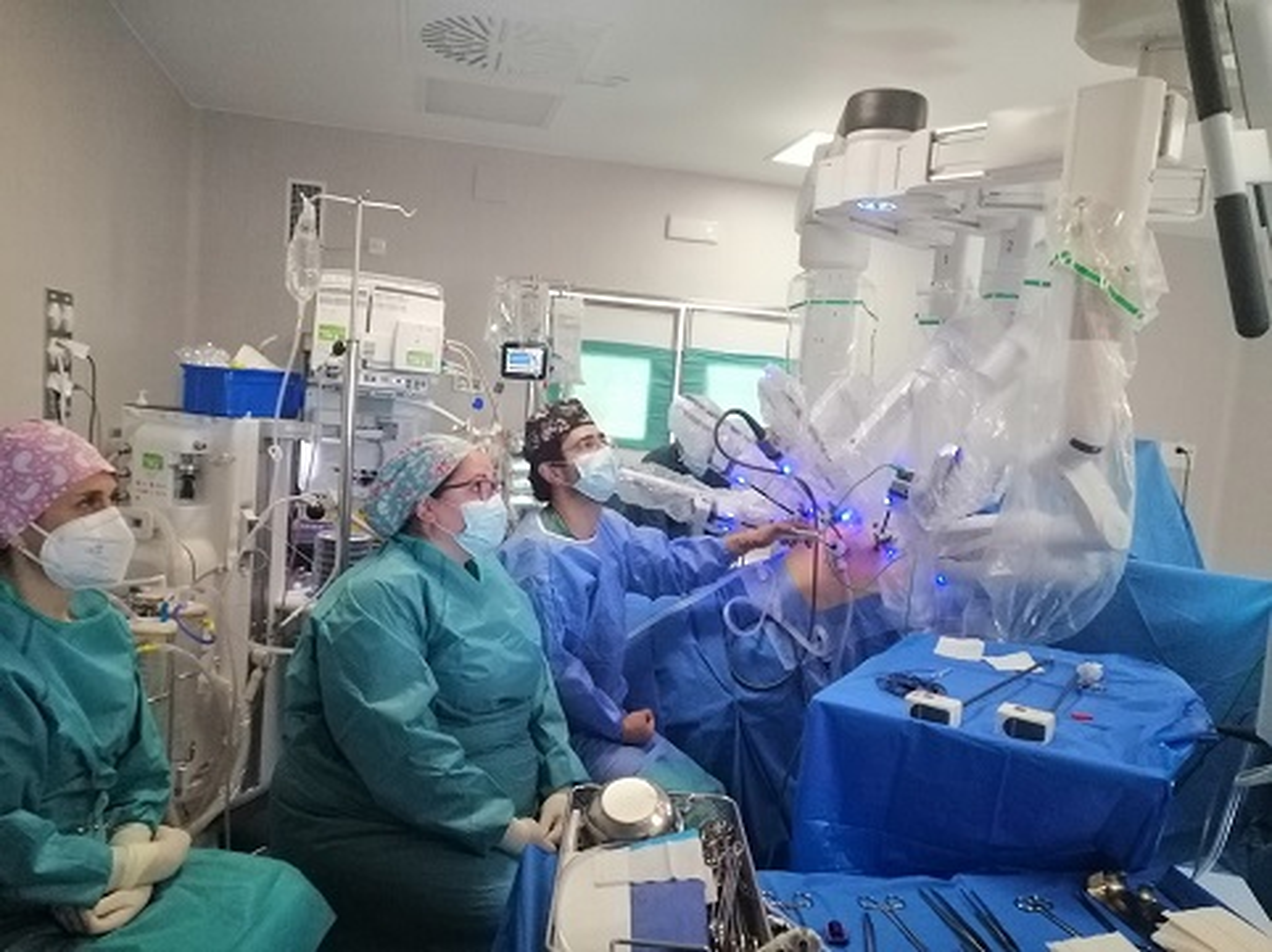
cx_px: 636
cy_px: 476
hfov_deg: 65.3
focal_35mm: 27
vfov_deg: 51.3
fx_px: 992
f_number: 1.8
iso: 800
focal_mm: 3.95
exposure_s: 1/16.7
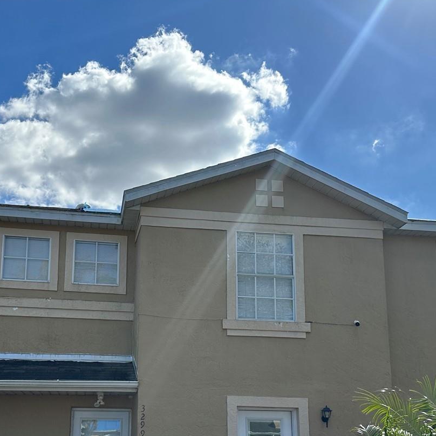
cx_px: 178
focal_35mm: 42
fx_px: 598
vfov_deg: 39.2
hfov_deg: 39.9
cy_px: 317
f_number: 1.78
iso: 80
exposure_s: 1/6211
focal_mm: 6.86
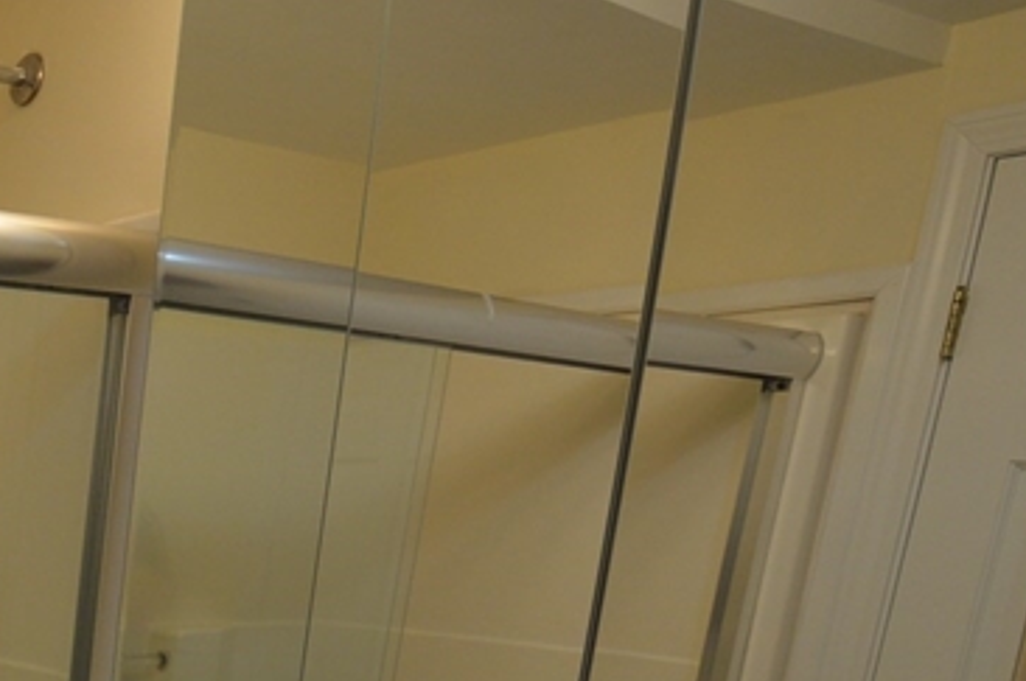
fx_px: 1195
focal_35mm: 42
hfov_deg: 34.7
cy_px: 794
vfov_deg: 28.2
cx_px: -266
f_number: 5
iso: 400
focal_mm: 10
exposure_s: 1/100
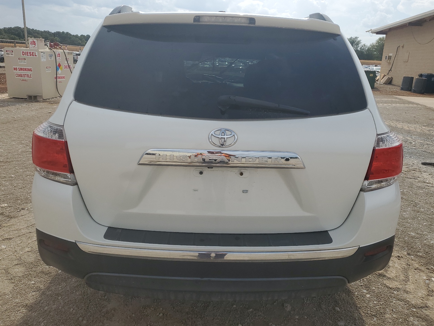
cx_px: 222
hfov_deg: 65.3
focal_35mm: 27
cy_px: 157
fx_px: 339
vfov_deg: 51.3
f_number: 1.5
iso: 50
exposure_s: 1/5000
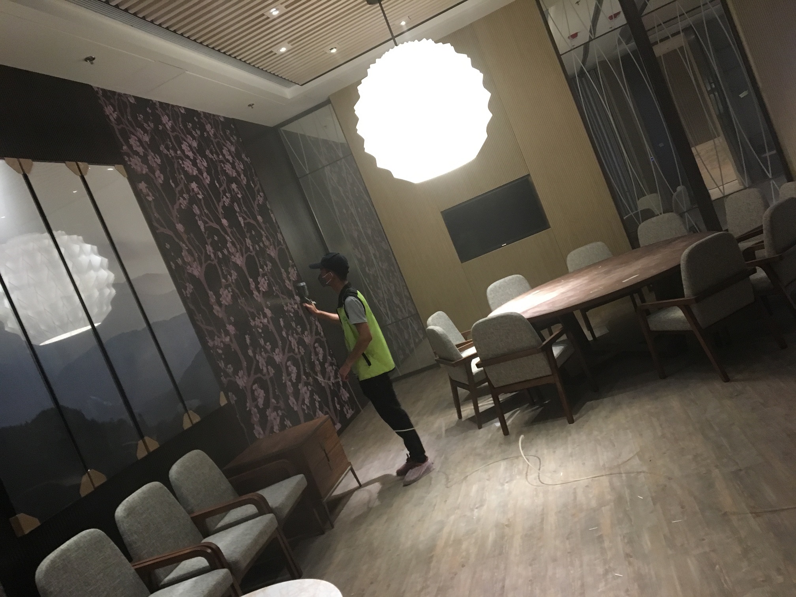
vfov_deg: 48.2
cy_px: 298
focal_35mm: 29
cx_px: 398
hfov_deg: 61.7
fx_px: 667
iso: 200
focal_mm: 4.15
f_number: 2.2
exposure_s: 1/20
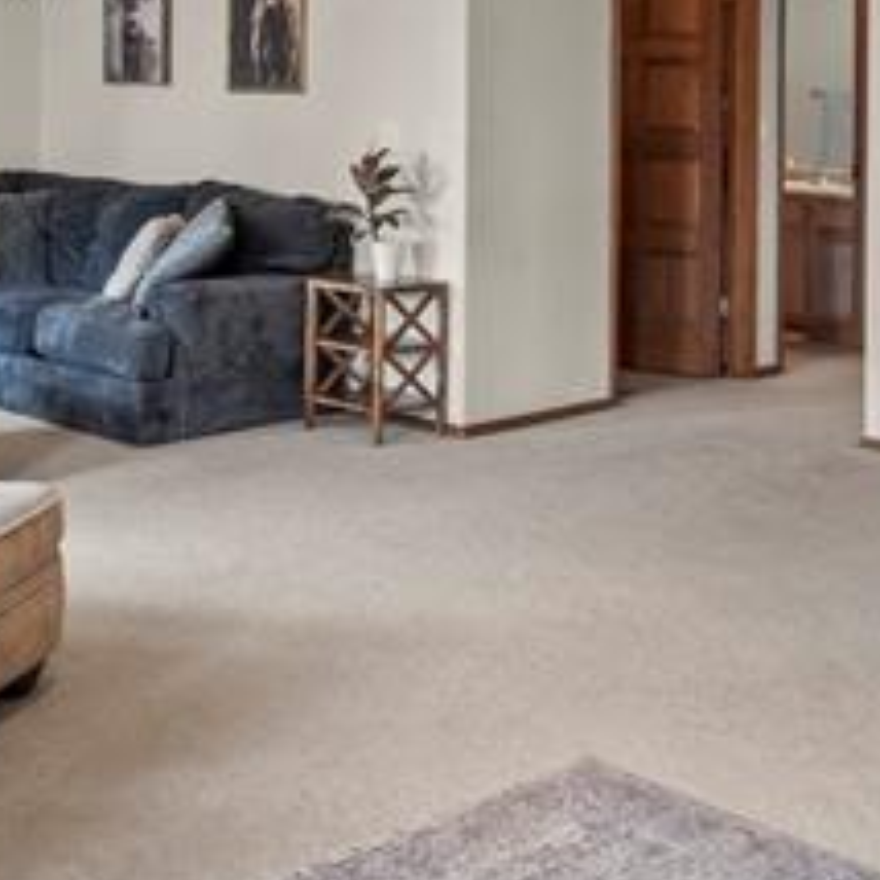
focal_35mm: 57
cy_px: 70
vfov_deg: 28.7
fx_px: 1639
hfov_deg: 30.0
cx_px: 465
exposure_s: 1/1.67
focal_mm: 14
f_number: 13
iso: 800
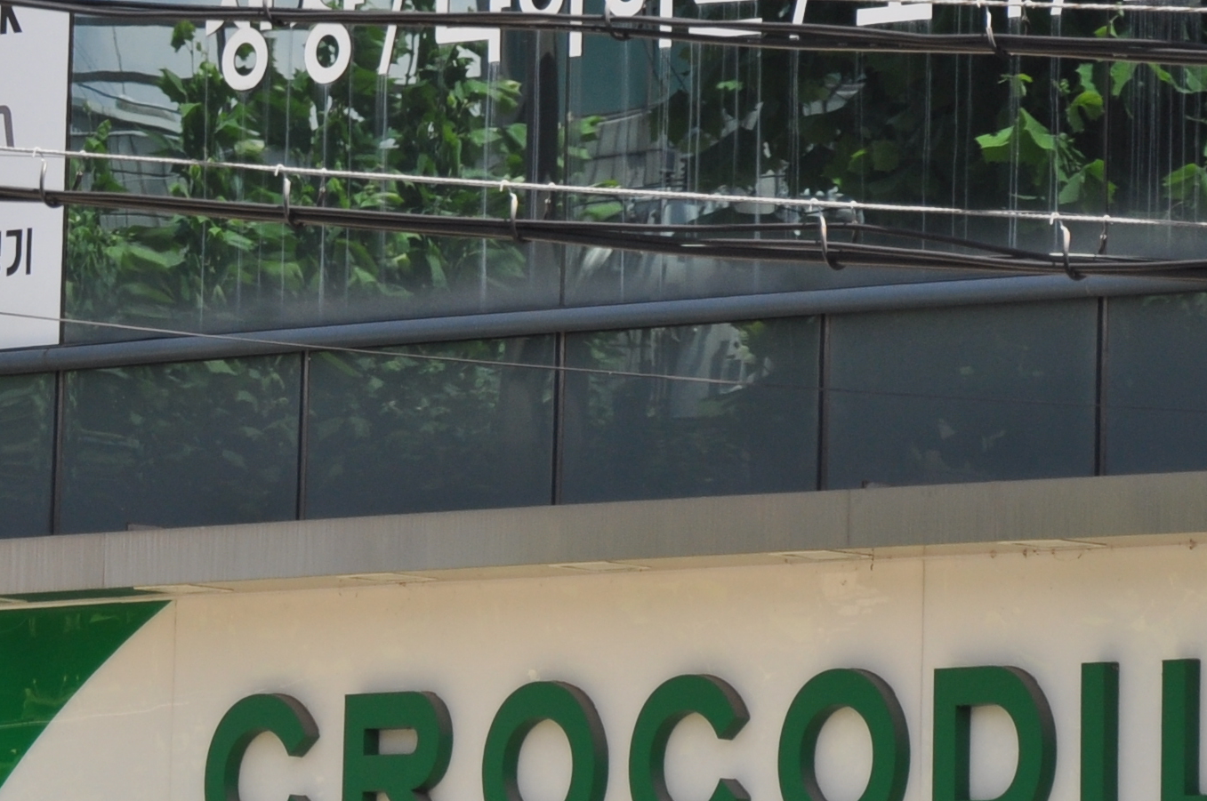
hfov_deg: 4.1
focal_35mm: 498
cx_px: 25
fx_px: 16661
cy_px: -384
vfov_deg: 2.7
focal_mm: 105
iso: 200
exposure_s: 1/400
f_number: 5.6
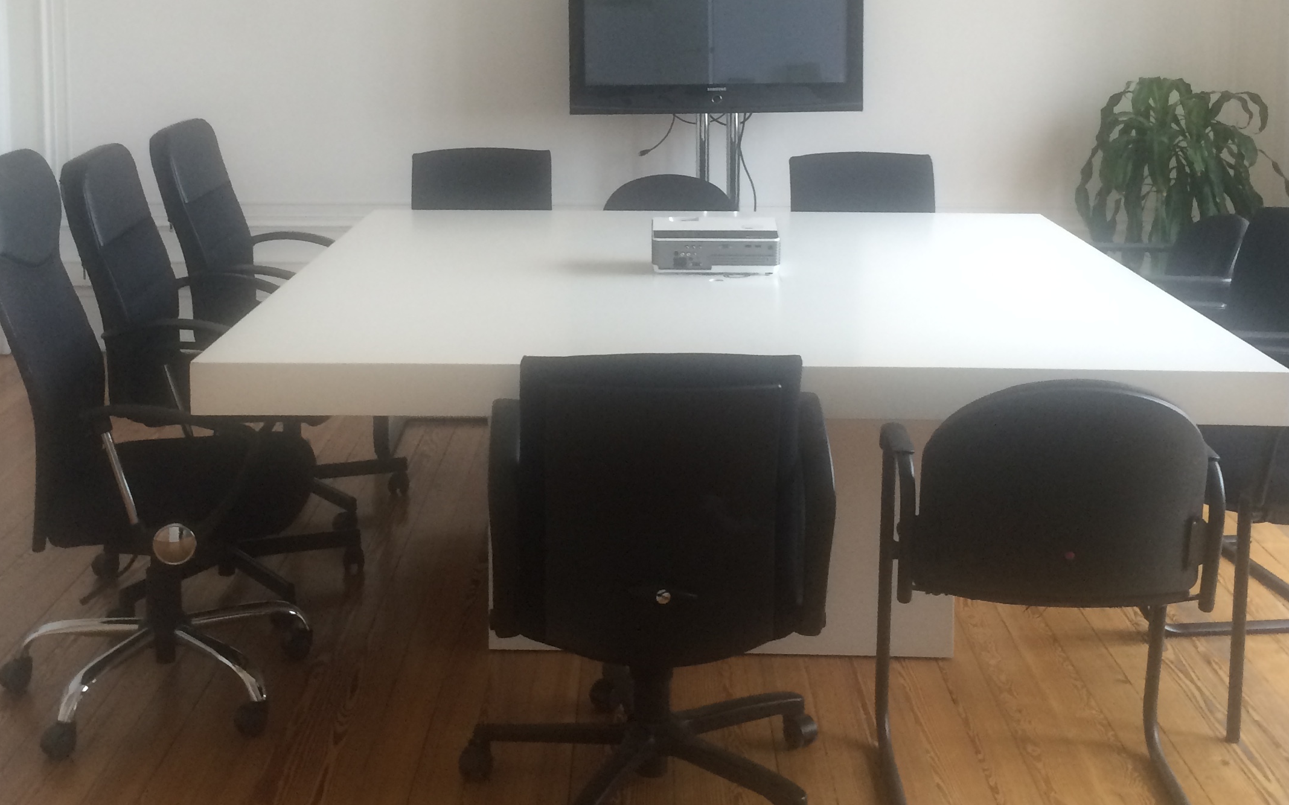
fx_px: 1651
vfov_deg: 26.8
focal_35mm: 47
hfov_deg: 42.6
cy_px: 144
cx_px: 592
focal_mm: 4.15
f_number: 2.2
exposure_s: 1/33
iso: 125
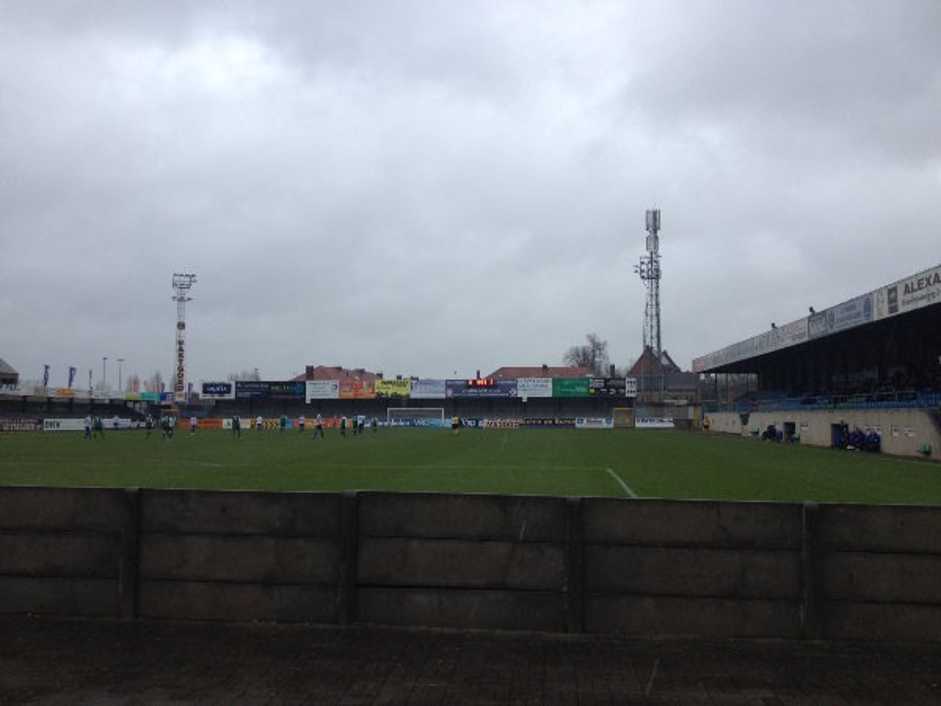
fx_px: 951
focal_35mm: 35
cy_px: 353
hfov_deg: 52.6
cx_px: 470
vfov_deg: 40.7
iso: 50
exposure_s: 1/347
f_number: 2.4
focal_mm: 4.28
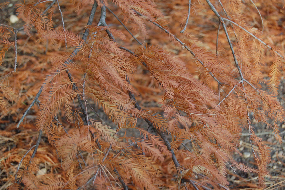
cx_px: 142
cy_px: 95
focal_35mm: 72
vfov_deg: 18.9
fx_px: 570
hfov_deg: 28.1
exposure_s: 1/100
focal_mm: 48
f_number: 5.6
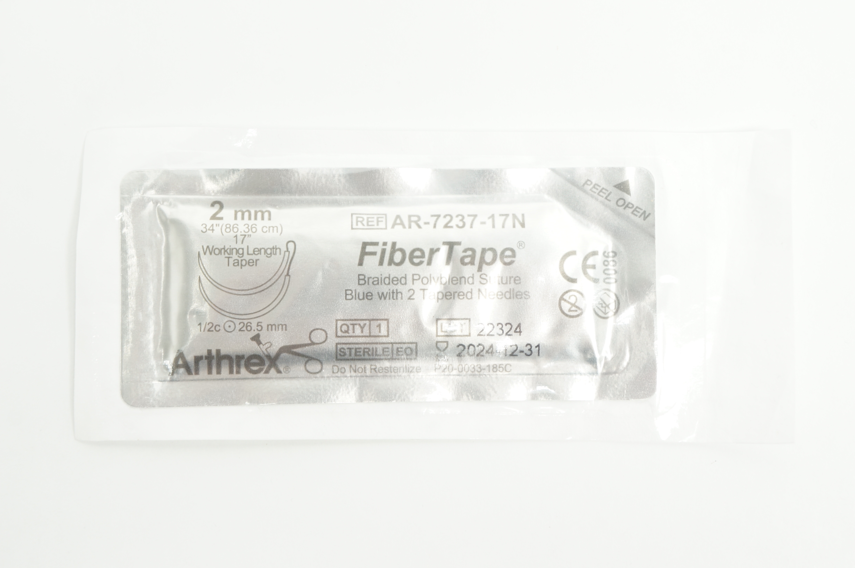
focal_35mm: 60
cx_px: 428
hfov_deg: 33.4
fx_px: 1423
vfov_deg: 22.6
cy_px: 284
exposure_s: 1/15
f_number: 8
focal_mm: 40
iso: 400
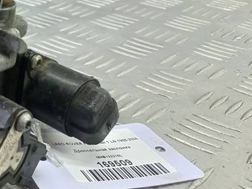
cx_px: -80
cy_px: 37
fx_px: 488
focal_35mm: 67
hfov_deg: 24.9
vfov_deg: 21.7
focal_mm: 4.6
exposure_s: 1/50
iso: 100
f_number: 1.8
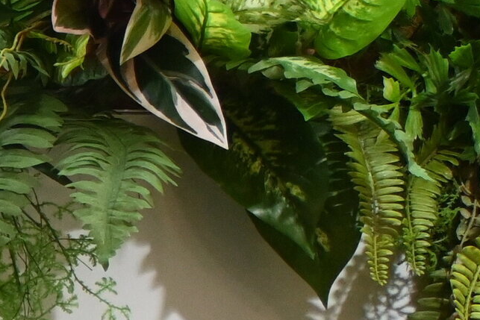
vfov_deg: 5.1
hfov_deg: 7.1
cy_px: 925
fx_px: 3421
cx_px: -980
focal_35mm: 257
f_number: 4.5
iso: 1000
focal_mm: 27.5
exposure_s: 1/125
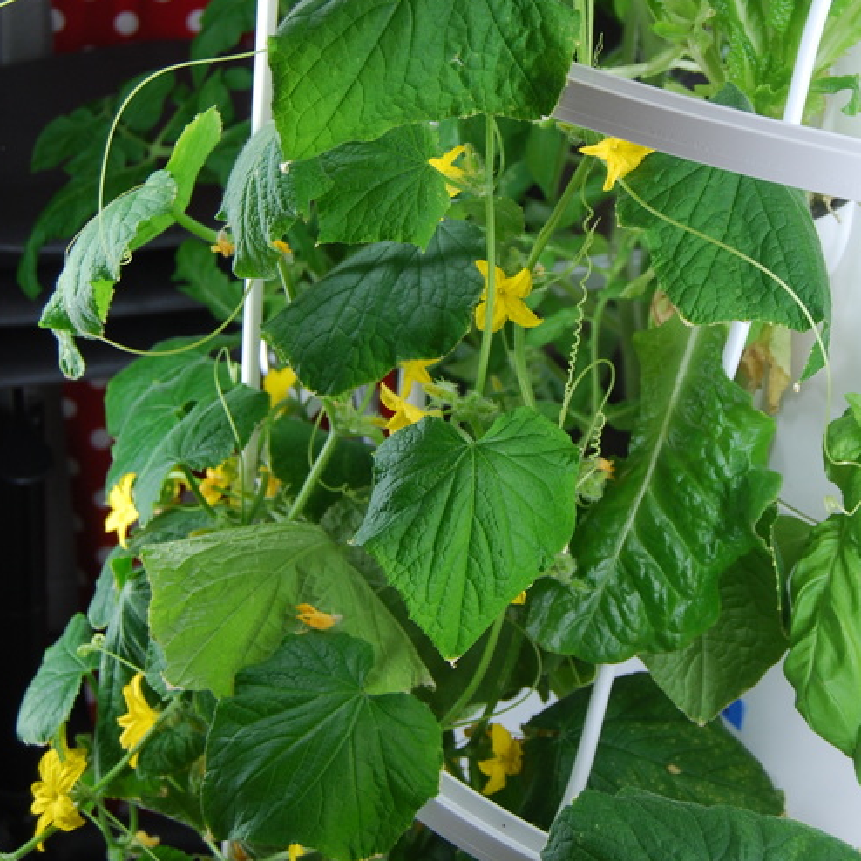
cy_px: 225
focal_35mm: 74
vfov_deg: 23.2
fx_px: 2082
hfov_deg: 23.3
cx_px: 517
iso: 200
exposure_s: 1/80
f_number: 4.5
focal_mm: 28
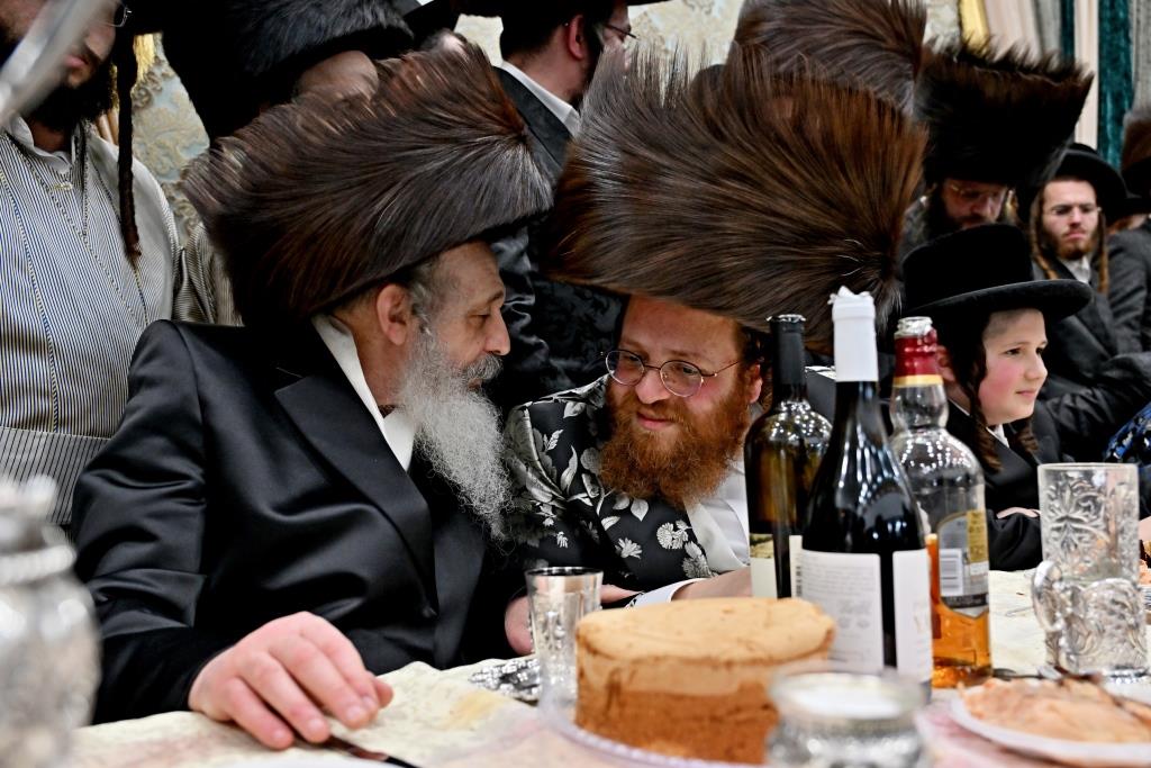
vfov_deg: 41.7
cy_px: 384
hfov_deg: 59.5
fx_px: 1007
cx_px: 576
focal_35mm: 32
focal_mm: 31.5
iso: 1000
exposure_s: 1/400
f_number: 4
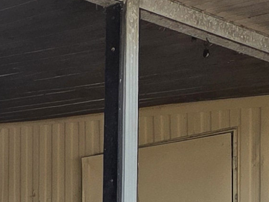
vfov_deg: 15.0
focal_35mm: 92
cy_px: 298
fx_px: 715
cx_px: -318
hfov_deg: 15.4
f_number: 1.9
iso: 40
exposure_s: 1/313
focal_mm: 2.2
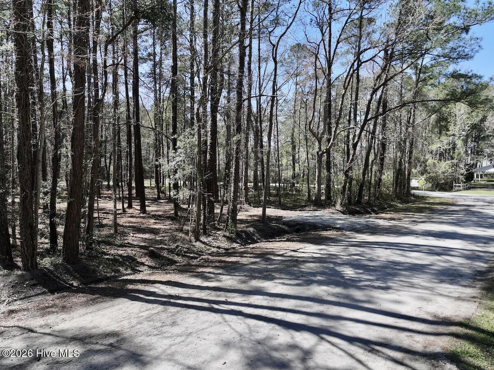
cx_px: 247
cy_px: 185
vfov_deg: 56.8
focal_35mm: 24
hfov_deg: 71.6
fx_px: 342
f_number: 2.8
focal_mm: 12.29
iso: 130
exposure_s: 1/80
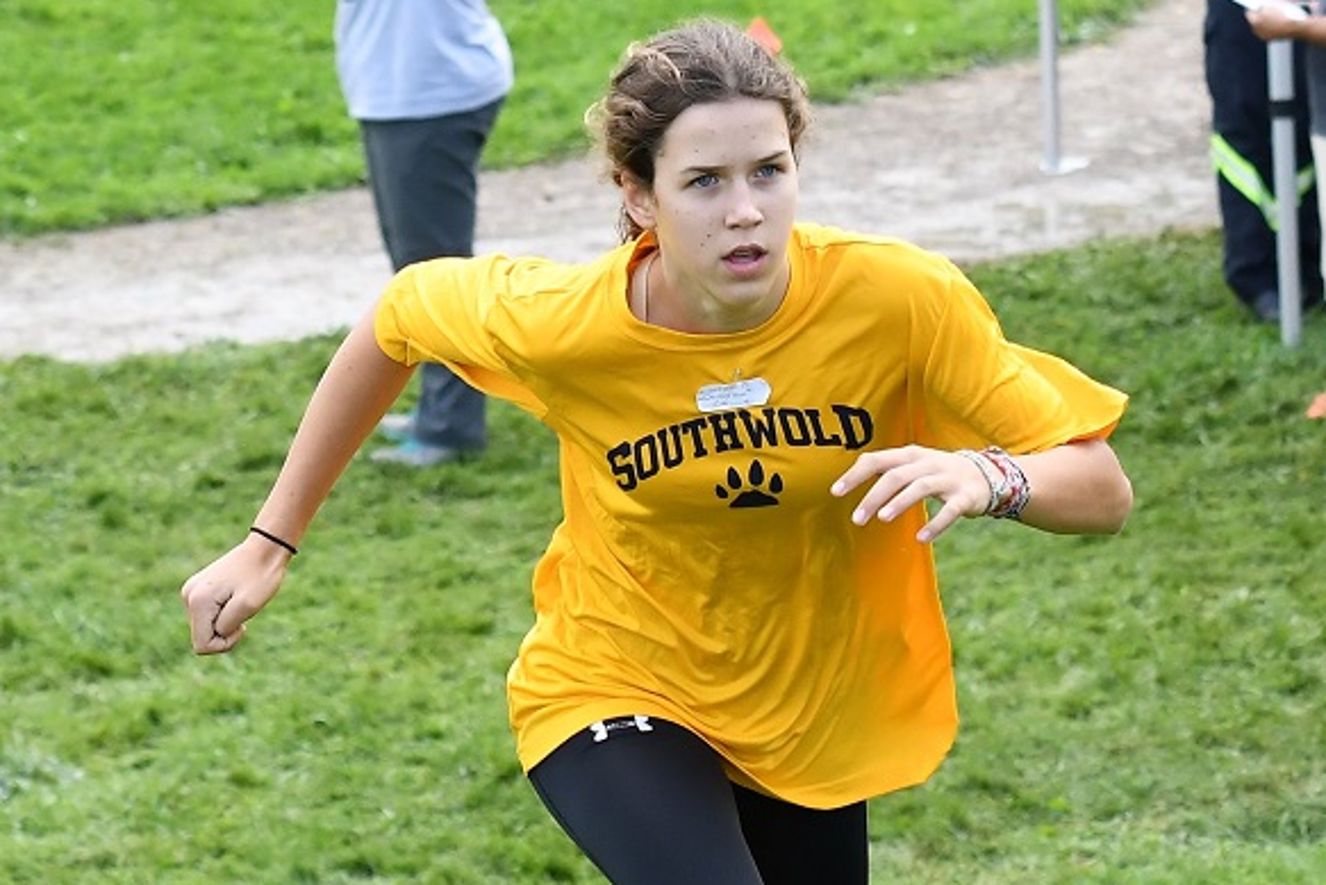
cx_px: 214
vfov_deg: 7.3
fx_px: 6926
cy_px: 780
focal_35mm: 188
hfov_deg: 10.9
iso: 720
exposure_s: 1/800
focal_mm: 70
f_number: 5
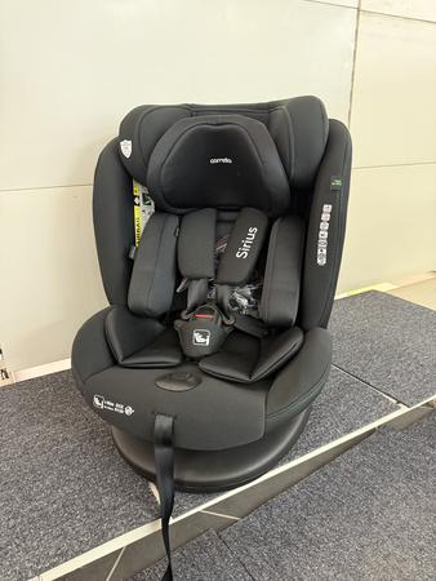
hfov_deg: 56.9
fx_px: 403
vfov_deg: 71.6
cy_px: 290
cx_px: 218
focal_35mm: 24
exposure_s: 1/25
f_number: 1.78
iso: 1250
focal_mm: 6.76
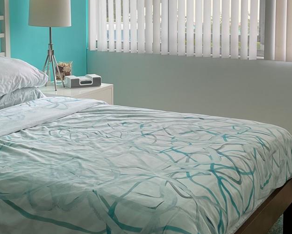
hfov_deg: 28.7
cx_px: 74
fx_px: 562
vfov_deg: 23.2
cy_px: 57
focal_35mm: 65
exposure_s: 1/317
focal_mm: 4.2
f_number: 1.6
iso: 32
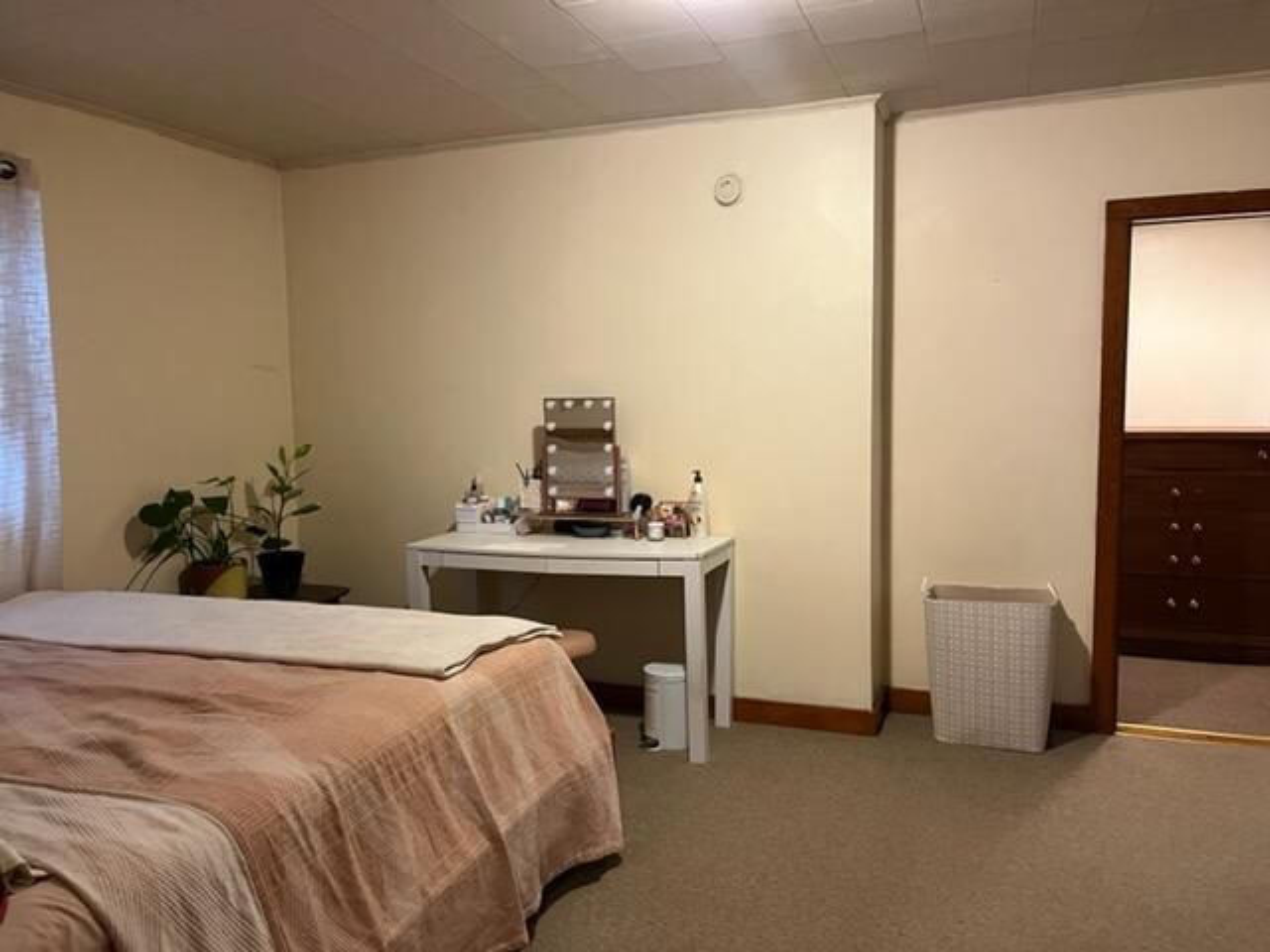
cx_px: 635
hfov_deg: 67.3
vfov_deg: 53.1
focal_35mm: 26
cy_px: 476
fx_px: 954
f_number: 1.6
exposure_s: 1/60
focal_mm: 5.1
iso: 500
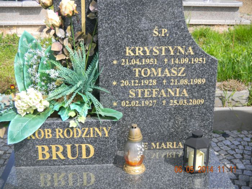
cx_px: 126
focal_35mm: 55
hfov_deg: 34.9
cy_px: 94
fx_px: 400
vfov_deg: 26.6
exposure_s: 1/327
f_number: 4.2
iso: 80
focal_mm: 9.9
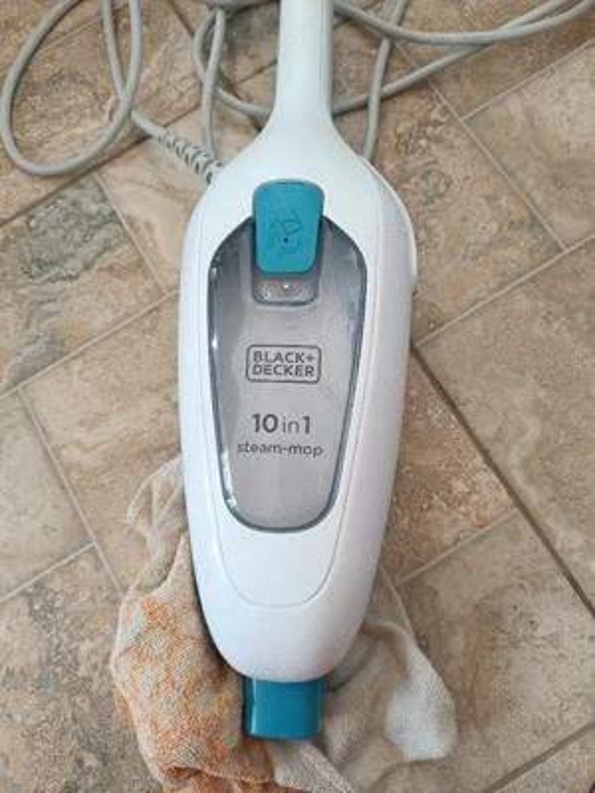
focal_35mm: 24
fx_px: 550
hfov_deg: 56.8
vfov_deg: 71.6
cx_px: 298
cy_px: 396
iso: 527
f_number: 1.88
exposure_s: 1/101
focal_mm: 5.59
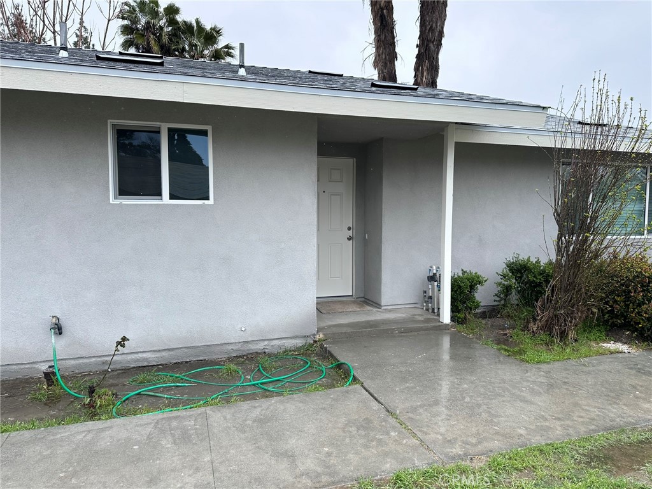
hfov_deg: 71.6
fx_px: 452
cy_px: 244
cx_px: 326
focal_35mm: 24
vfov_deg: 56.8
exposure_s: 1/1721
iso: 80
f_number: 1.78
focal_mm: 6.86
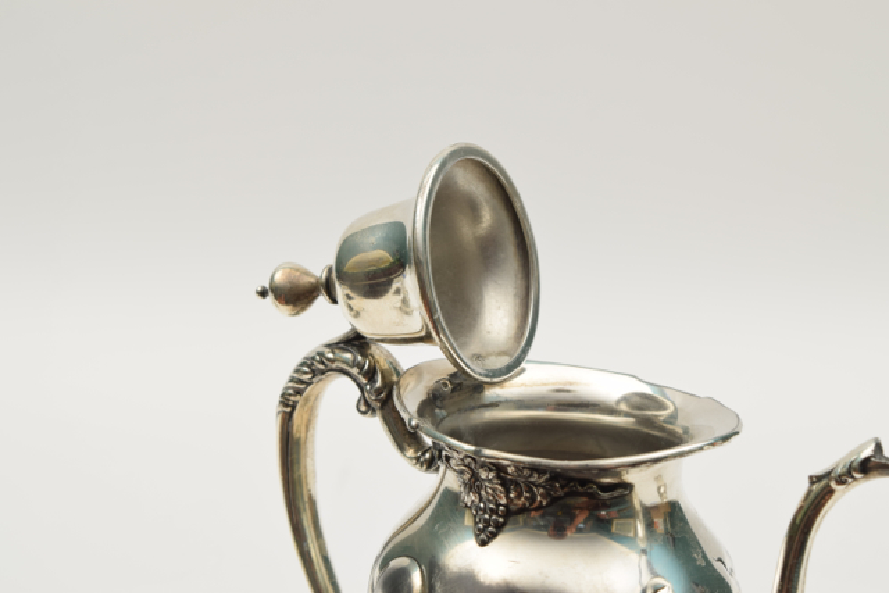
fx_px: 2038
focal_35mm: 82
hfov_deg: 24.6
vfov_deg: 16.6
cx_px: 444
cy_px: 296
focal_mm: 55
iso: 100
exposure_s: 1/125
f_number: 9
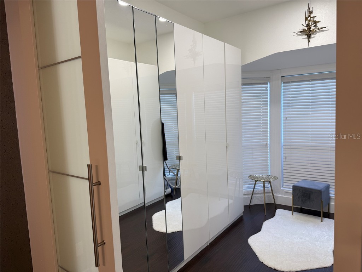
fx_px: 251
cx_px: 181
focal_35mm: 24
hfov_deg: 71.6
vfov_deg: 56.8
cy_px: 136
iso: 80
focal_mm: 6.76
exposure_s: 1/120
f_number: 1.78
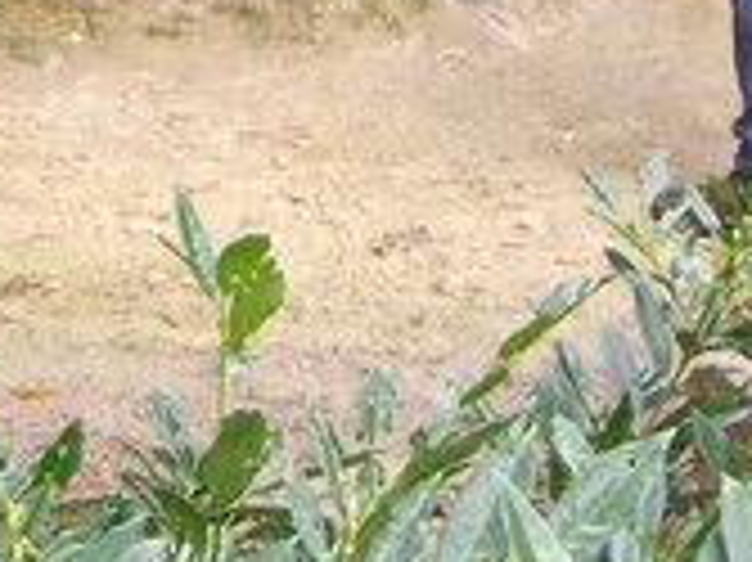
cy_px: -465
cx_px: 284
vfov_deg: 8.9
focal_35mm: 159
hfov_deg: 12.4
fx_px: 3452
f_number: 2.7
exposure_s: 1/40
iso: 200
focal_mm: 6.2
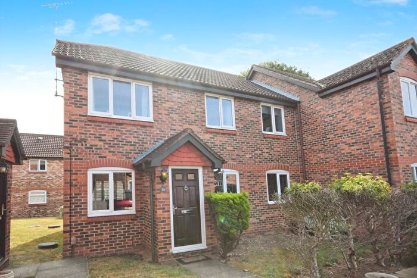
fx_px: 243
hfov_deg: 81.2
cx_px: 208
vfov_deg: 59.5
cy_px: 139
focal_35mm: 21
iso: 800
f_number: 8
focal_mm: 14
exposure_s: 1/640
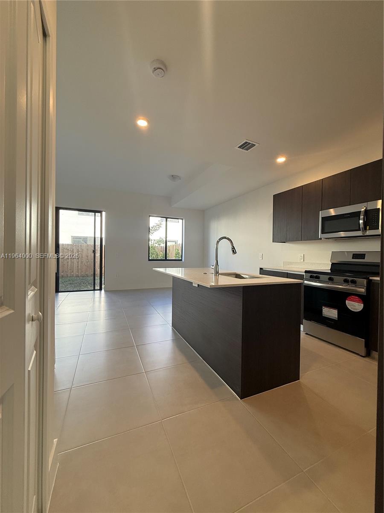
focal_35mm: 14
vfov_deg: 102.1
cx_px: 192
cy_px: 256
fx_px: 207
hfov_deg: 85.7
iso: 125
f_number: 2.2
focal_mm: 2.22
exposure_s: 1/120
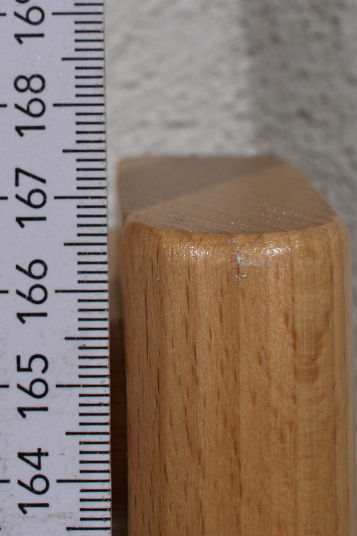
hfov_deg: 16.6
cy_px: 168
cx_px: 35
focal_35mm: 81
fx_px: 1206
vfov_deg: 24.9
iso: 220
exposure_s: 1/60
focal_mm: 25
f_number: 8
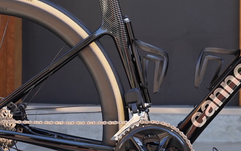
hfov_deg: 14.2
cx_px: 192
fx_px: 965
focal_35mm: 147
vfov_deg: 8.9
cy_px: 54
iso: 1000
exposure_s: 1/500
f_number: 5.6
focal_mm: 50
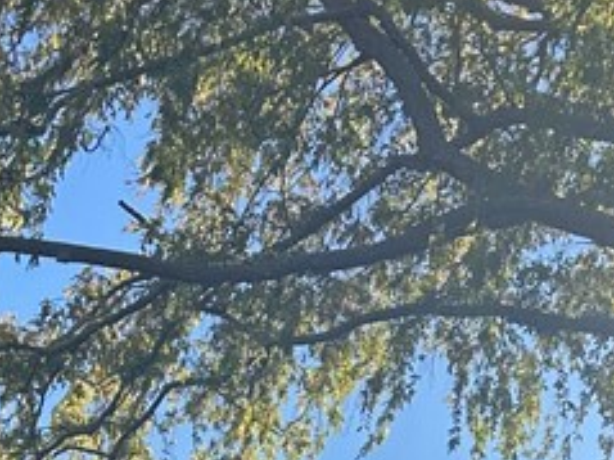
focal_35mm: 103
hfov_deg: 19.0
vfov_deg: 11.3
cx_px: 159
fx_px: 1826
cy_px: 1185
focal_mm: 6.86
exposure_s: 1/1453
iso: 80
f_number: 1.78
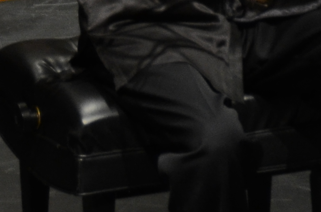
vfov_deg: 1.8
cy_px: -307
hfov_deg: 2.8
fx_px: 6645
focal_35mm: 747
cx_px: 634
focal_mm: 80
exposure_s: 1/40
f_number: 5
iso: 800
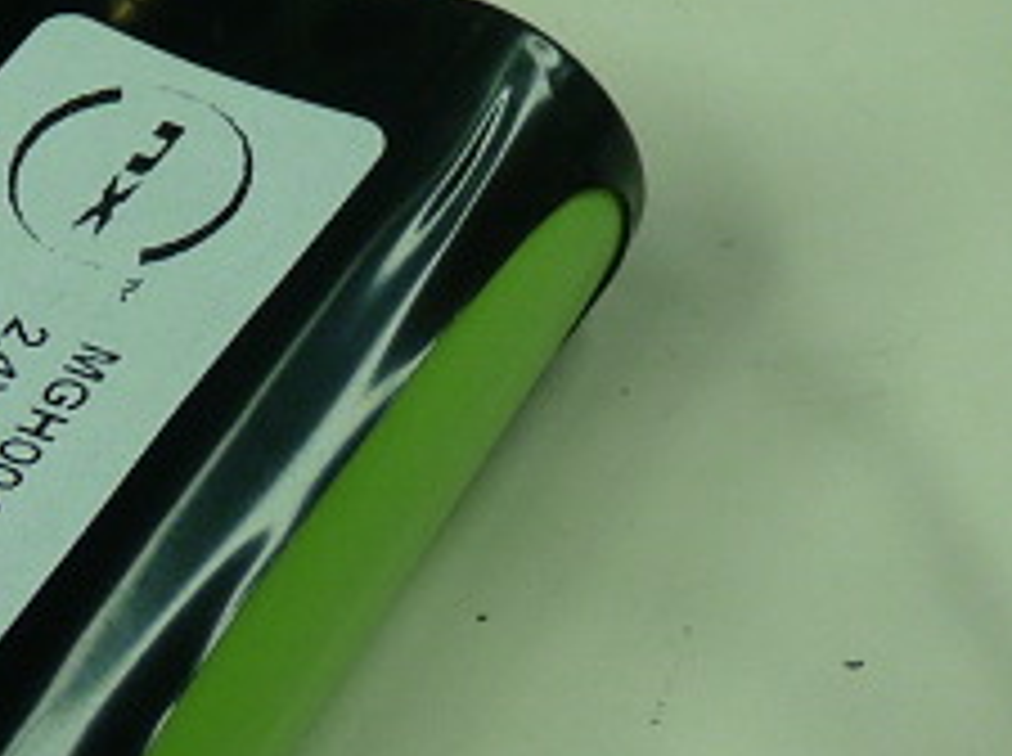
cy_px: 410
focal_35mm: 151
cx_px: 346
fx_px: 4407
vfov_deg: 9.8
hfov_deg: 13.1
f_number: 3
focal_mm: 5.4
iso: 100
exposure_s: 1/100
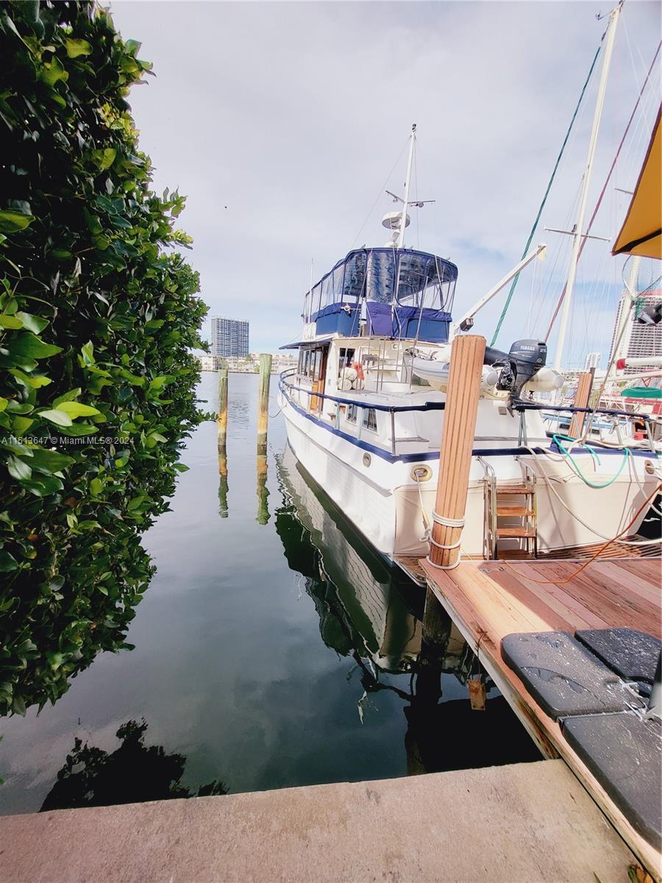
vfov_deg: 106.2
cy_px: 442
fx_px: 331
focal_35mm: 13
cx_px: 331
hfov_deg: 89.9
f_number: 2.2
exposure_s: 1/911
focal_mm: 1.74
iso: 32
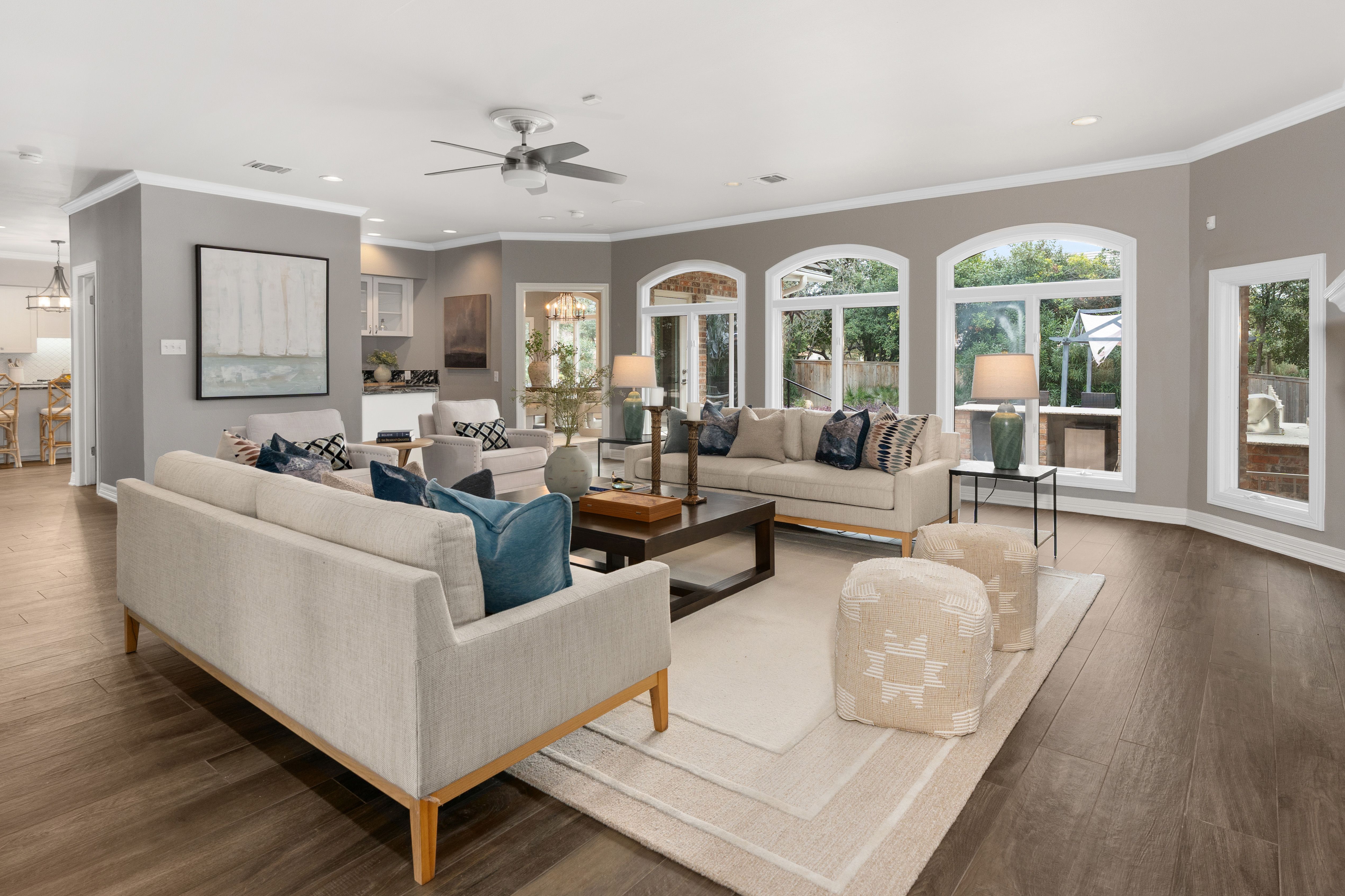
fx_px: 710
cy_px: 368
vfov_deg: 64.1
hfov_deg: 86.7
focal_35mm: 19
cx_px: 729
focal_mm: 16
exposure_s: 1/2.5
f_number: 7.1
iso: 320
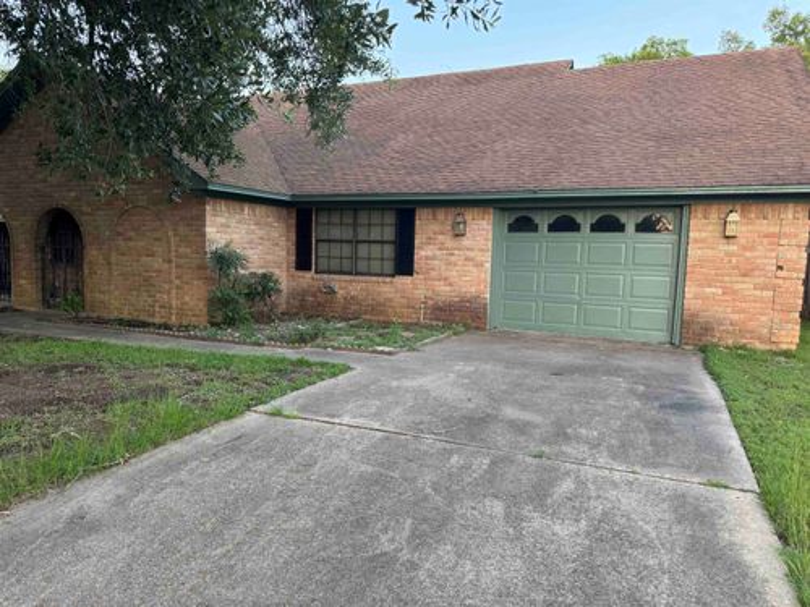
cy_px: 304
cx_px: 405
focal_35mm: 24
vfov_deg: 56.8
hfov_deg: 71.6
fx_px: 562
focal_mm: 6.76
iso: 200
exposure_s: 1/121
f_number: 1.78
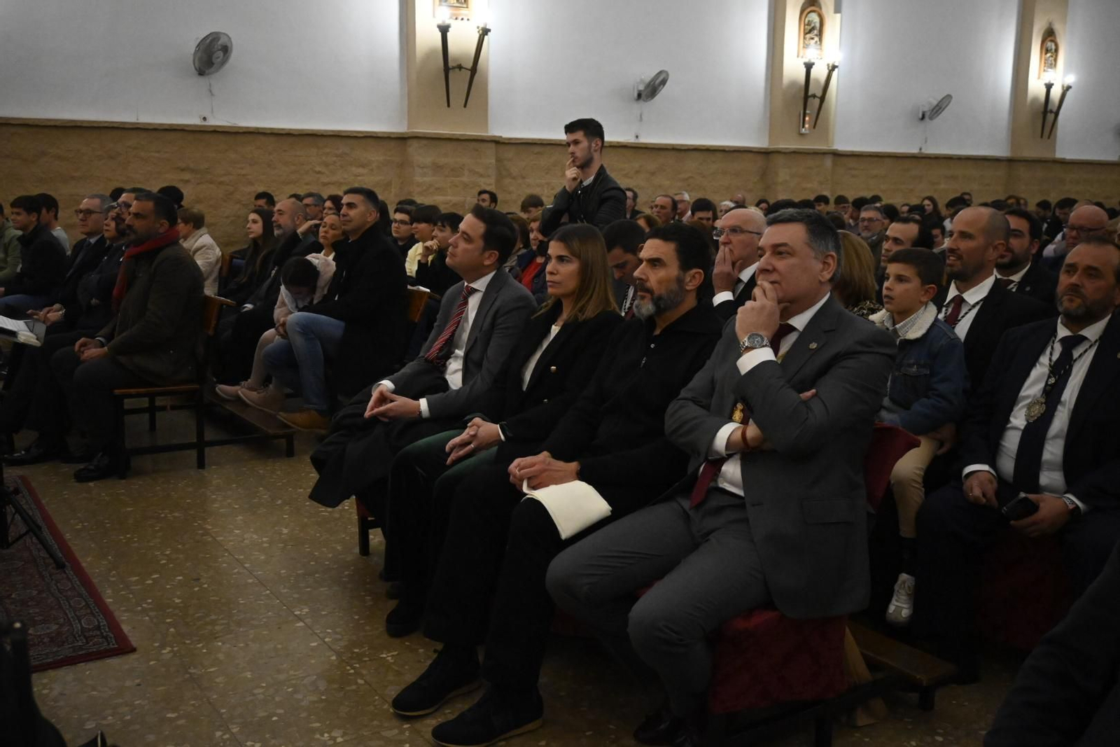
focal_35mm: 34
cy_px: 374
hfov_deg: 56.1
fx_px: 1050
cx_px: 560
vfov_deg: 39.2
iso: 6400
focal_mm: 22.5
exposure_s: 1/160
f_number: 4
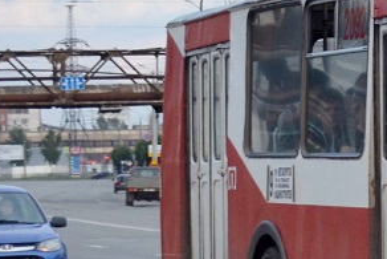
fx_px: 2530
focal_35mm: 235
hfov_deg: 8.3
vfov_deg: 5.8
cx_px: 808
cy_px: 98
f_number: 5
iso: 400
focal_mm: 35
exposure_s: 1/800
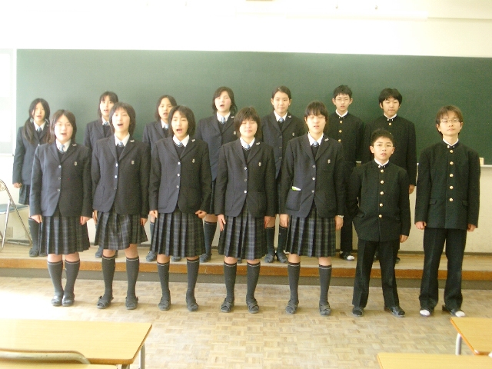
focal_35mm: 49
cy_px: 184
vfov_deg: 29.7
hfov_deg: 38.9
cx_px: 246
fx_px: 696
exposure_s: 1/20
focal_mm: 8.2
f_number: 3.1
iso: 100
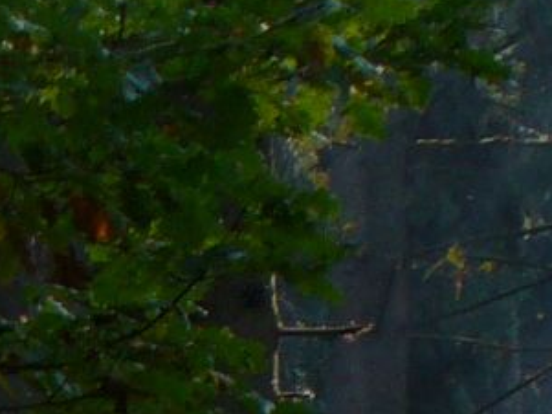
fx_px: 6509
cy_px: 1268
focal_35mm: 408
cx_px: -167
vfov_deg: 3.6
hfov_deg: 4.8
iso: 80
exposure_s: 1/125
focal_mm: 9.9
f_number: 3.1
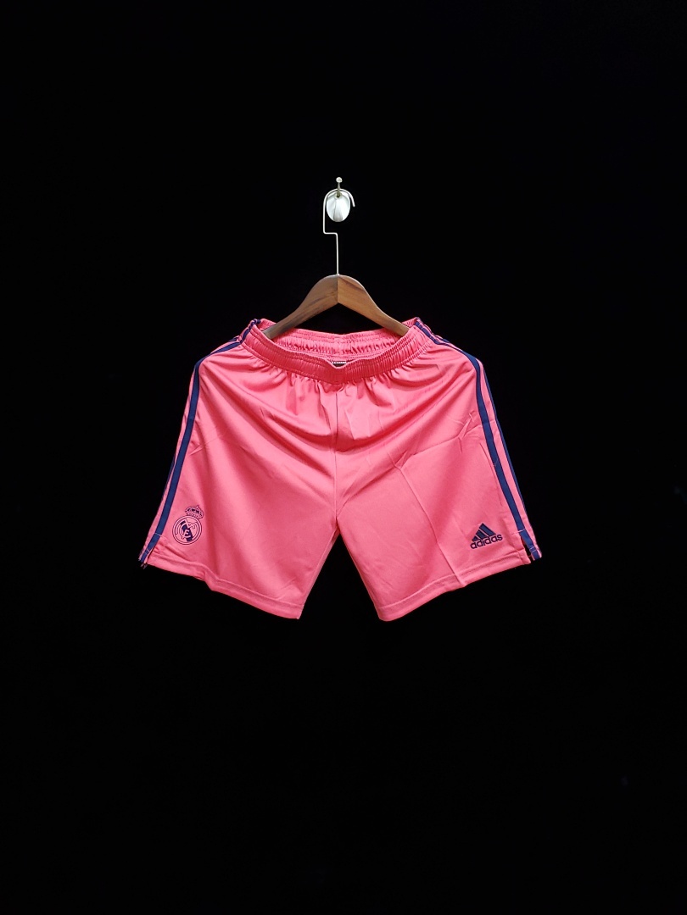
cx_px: 344
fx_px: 688
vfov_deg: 67.3
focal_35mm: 26
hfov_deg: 53.1
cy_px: 458
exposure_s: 1/15
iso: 200
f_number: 1.5
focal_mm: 4.3
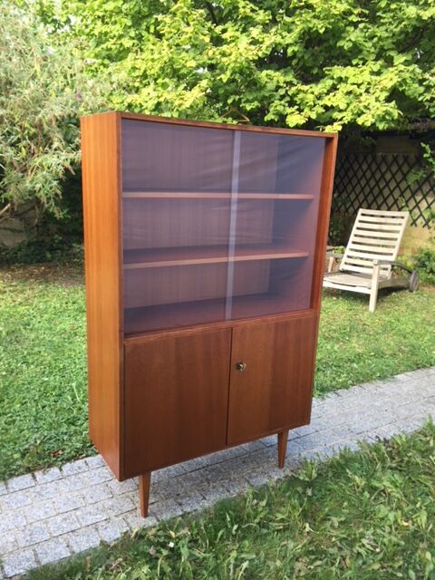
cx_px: 218
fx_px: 486
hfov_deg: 48.2
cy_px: 290
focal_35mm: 29
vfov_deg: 61.7
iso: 40
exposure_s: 1/100
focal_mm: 4.15
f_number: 2.2
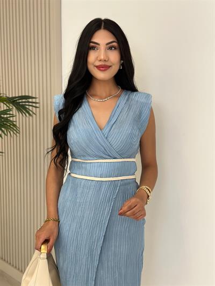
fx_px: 397
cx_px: 108
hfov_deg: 30.3
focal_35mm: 48
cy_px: 143
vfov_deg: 39.6
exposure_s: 1/223
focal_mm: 6.86
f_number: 1.78
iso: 80
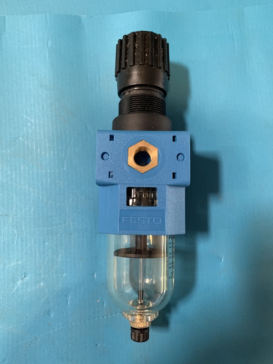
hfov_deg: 53.1
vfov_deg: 67.3
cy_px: 182
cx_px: 136
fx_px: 273
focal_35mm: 26
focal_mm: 4.25
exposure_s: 1/51
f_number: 1.8
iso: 400
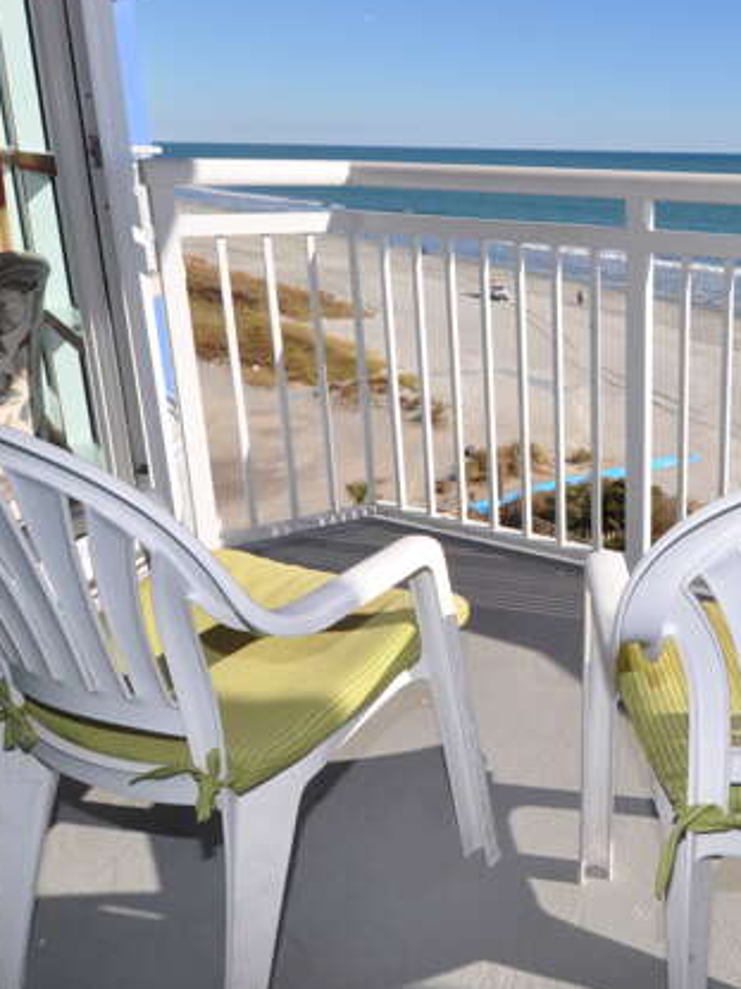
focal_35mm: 32
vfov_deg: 56.6
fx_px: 914
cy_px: 422
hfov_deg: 39.8
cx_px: 708
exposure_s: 1/200
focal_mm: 12
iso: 200
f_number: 16
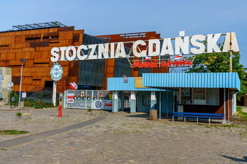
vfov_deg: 37.9
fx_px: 240
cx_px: 124
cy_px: 82
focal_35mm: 35
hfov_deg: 54.4
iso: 200
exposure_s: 1/500
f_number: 5.6
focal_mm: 35
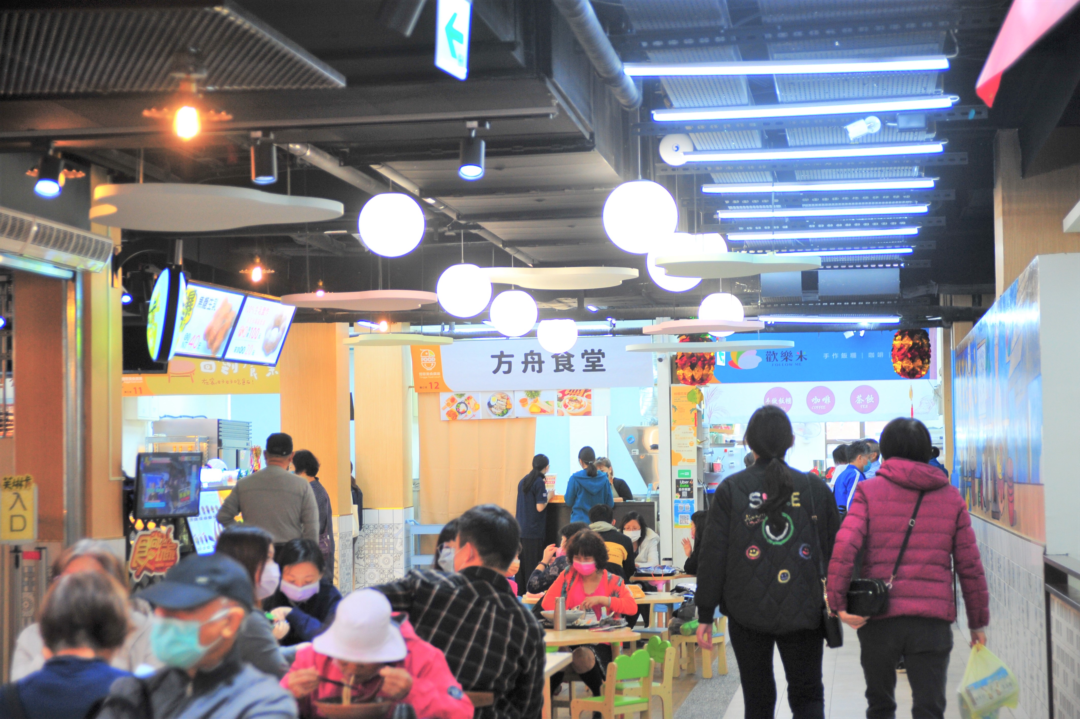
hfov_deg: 28.9
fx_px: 2099
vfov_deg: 19.4
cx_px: 540
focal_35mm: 70
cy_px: 360
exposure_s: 1/125
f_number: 5
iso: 1250
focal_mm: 70
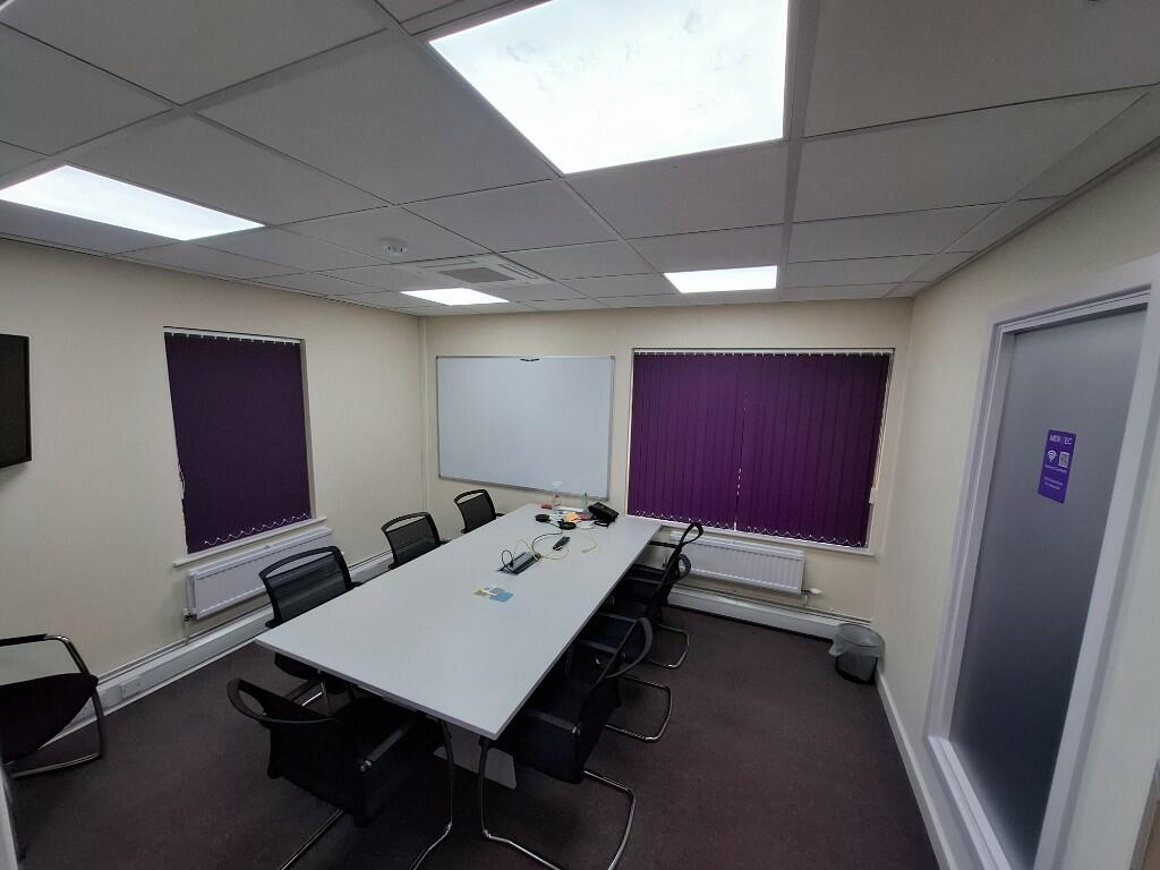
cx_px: 580
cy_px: 435
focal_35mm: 13
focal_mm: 1.74
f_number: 2.2
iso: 50
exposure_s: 1/50
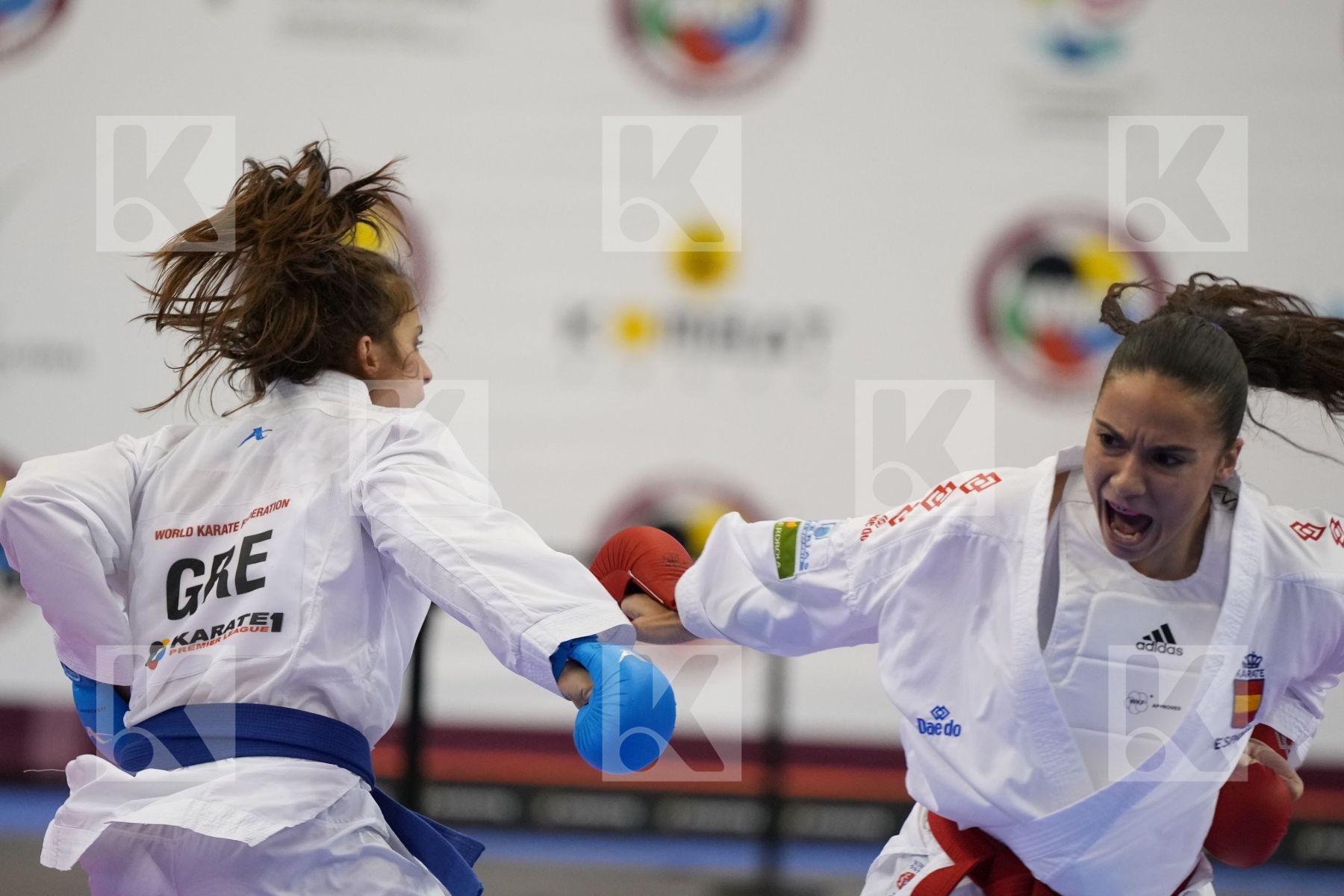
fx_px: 11199
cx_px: 672
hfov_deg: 6.9
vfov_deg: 4.6
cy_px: 448
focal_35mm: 300
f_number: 2.8
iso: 2500
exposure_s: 1/1000
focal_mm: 200
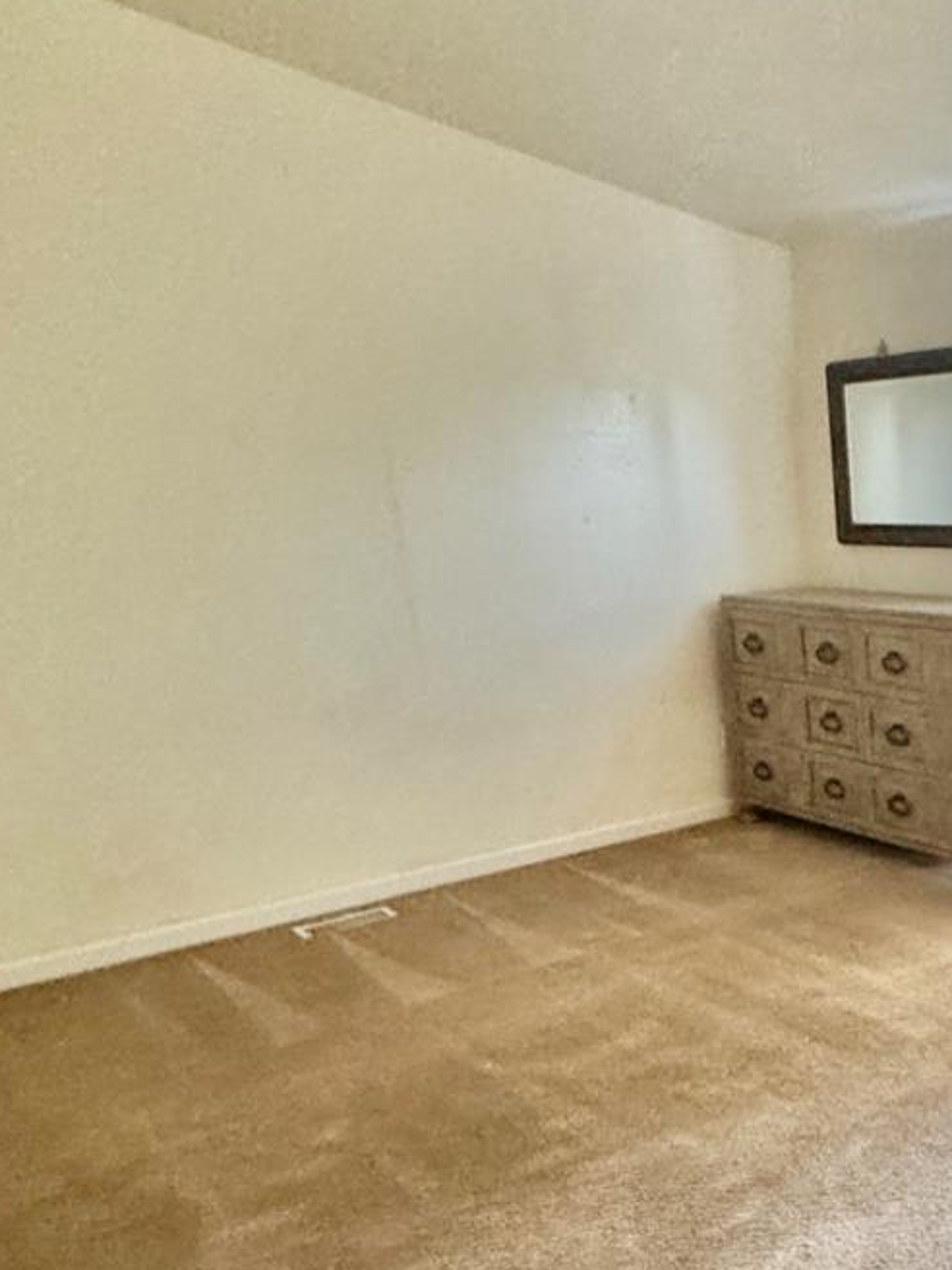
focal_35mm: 32
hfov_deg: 38.0
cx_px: 1005
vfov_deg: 55.7
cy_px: 842
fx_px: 1173
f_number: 2.2
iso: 500
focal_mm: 2.22
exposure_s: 1/60
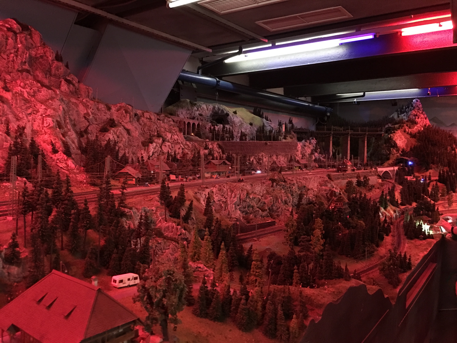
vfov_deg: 48.2
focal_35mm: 29
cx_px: 228
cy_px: 172
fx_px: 383
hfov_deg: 61.7
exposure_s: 1/4
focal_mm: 4.15
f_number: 2.2
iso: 200
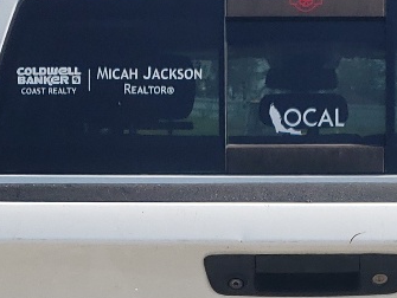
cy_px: 505
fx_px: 1424
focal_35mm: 124
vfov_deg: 11.3
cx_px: 309
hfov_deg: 15.8
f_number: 1.5
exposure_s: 1/2500
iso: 50
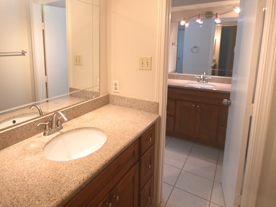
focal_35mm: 22
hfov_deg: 74.9
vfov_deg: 60.2
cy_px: 76
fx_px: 175
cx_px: 102
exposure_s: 1/4
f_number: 4
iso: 100
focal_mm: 10
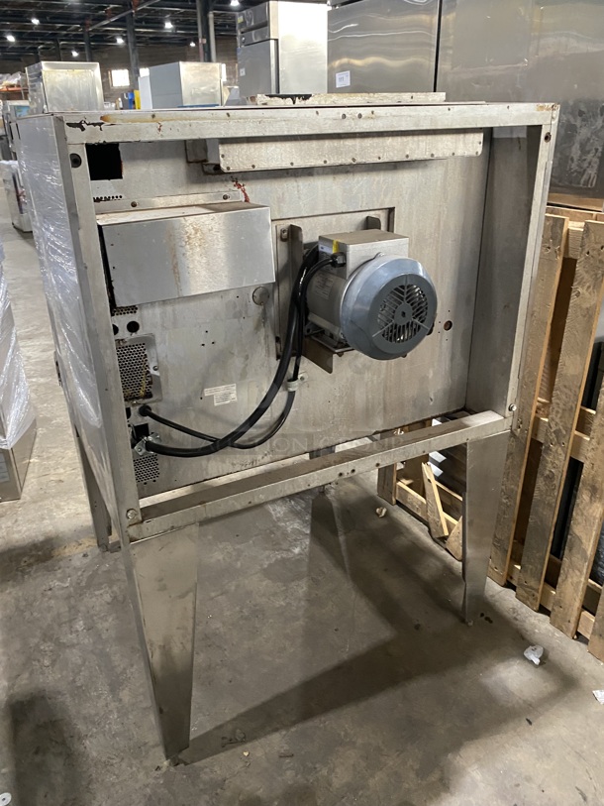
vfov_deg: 67.3
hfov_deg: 53.1
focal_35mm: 26
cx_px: 302
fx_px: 605
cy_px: 403
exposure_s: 1/60
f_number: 1.8
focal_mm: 4.25
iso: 400
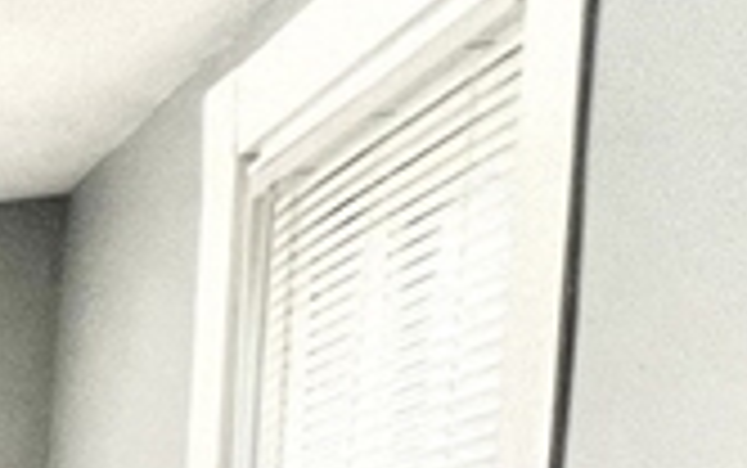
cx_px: -1372
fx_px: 1732
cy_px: 896
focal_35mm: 85
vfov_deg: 13.5
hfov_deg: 12.4
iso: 40
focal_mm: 1.57
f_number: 1.8
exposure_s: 1/99
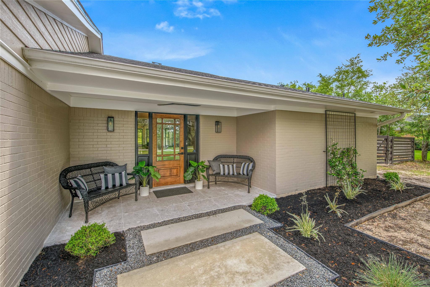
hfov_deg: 100.4
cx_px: 215
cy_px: 144
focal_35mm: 15
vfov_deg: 77.3
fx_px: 179
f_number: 7.1
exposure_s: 1/80
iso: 100
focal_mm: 15
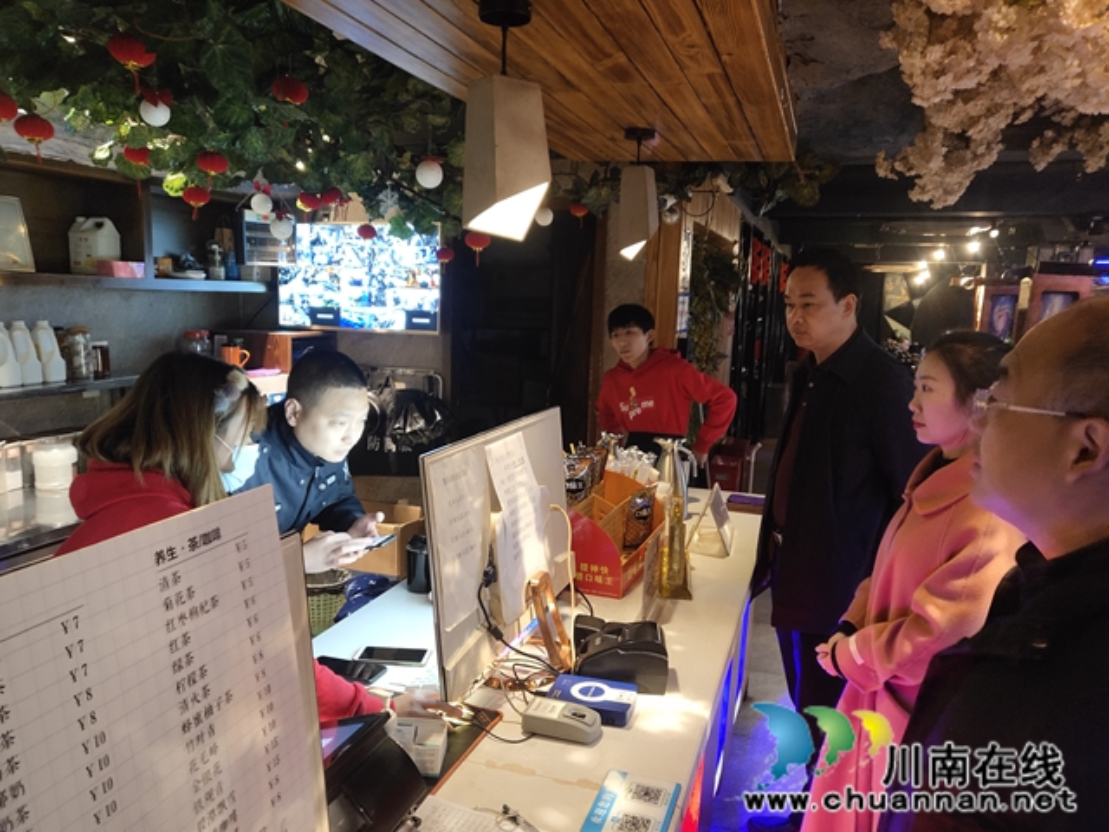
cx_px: 554
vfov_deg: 46.8
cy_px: 416
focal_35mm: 30
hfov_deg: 60.0
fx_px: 961
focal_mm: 4.35
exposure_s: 1/17
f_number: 1.8
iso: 1134
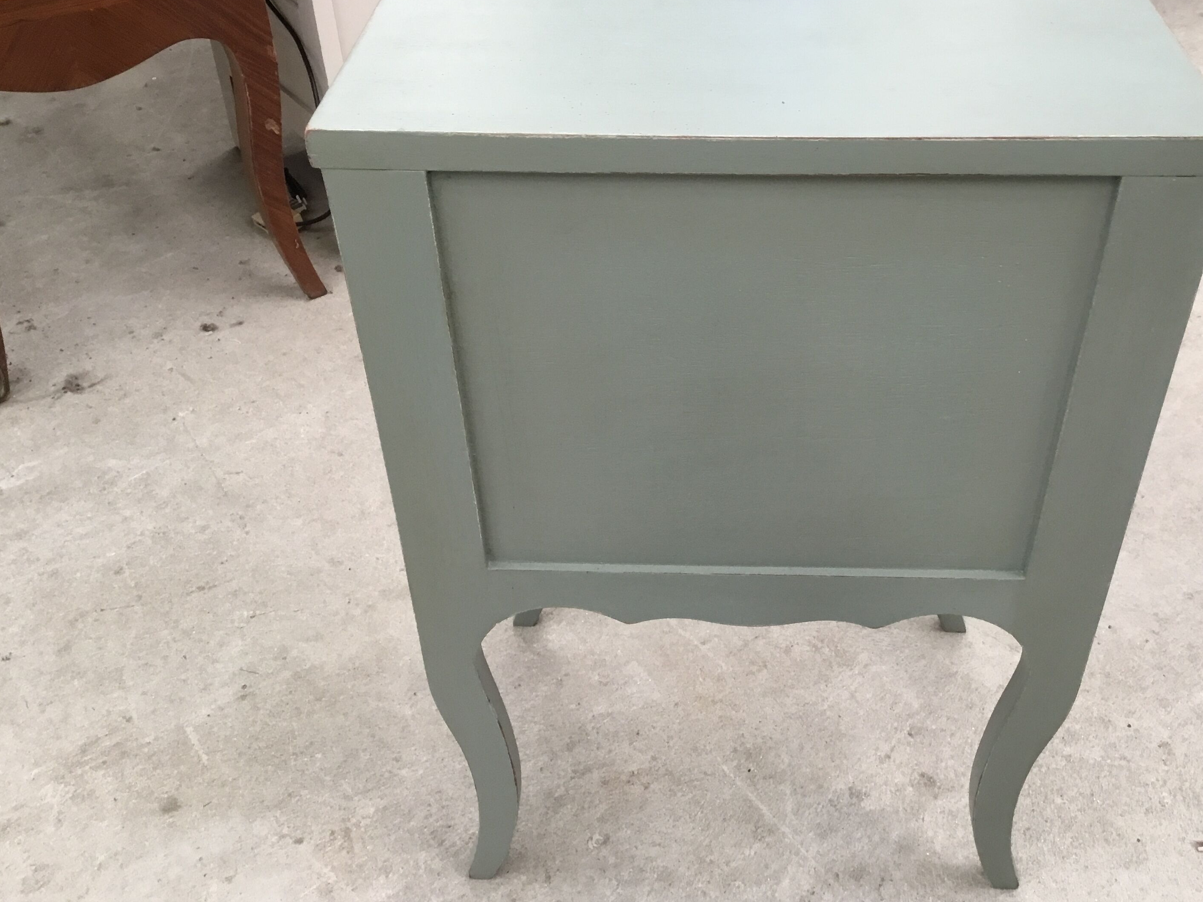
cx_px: 683
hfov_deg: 51.2
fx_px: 1251
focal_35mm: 36
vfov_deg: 39.6
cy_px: 429
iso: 100
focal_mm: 3.3
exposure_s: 1/33
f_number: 2.4
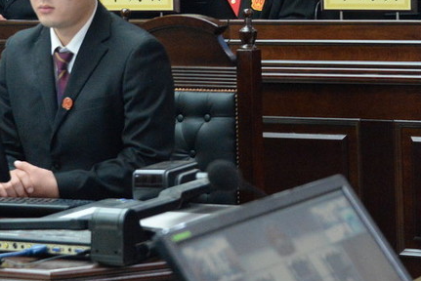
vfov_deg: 8.9
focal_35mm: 153
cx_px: 304
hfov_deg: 13.4
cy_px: -64
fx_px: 1790
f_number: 4.5
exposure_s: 1/125
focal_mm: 55
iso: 6400
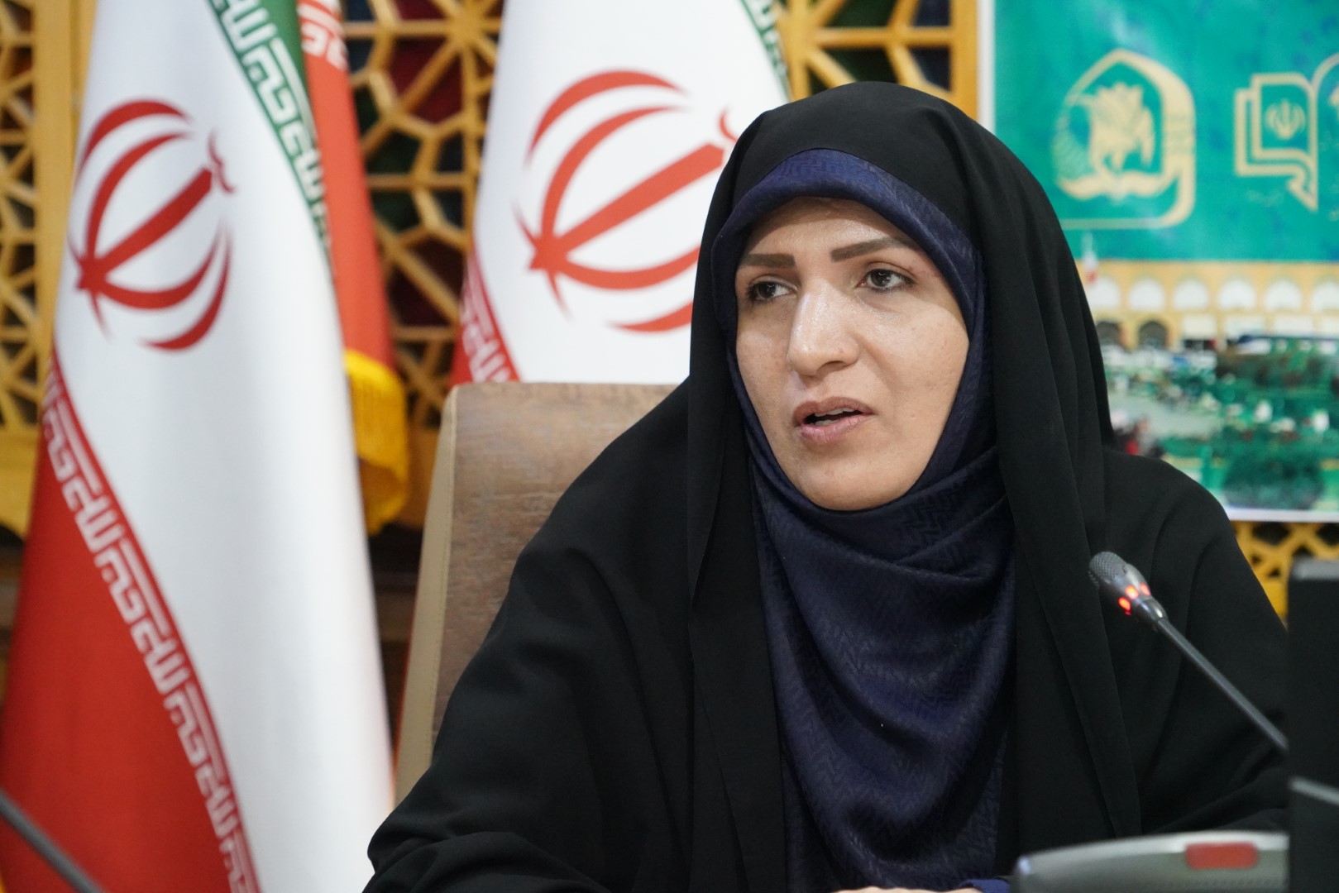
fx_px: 4910
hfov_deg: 15.5
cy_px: 446
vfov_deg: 10.4
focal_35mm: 132
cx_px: 670
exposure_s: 1/160
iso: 12800
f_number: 6.3
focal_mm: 132
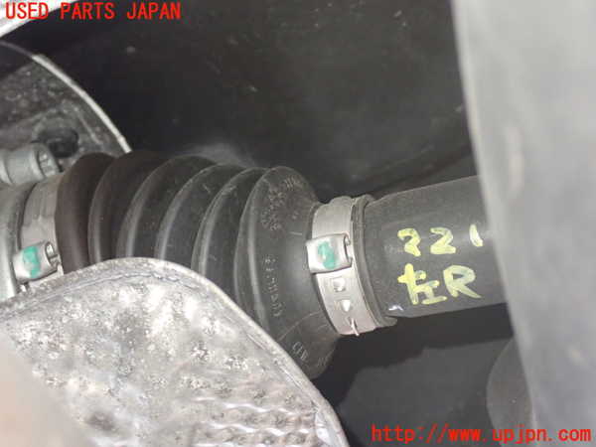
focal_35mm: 47
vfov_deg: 30.9
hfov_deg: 40.4
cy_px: 224
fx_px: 809
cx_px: 298
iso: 800
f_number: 3.1
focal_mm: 8.4
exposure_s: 1/20
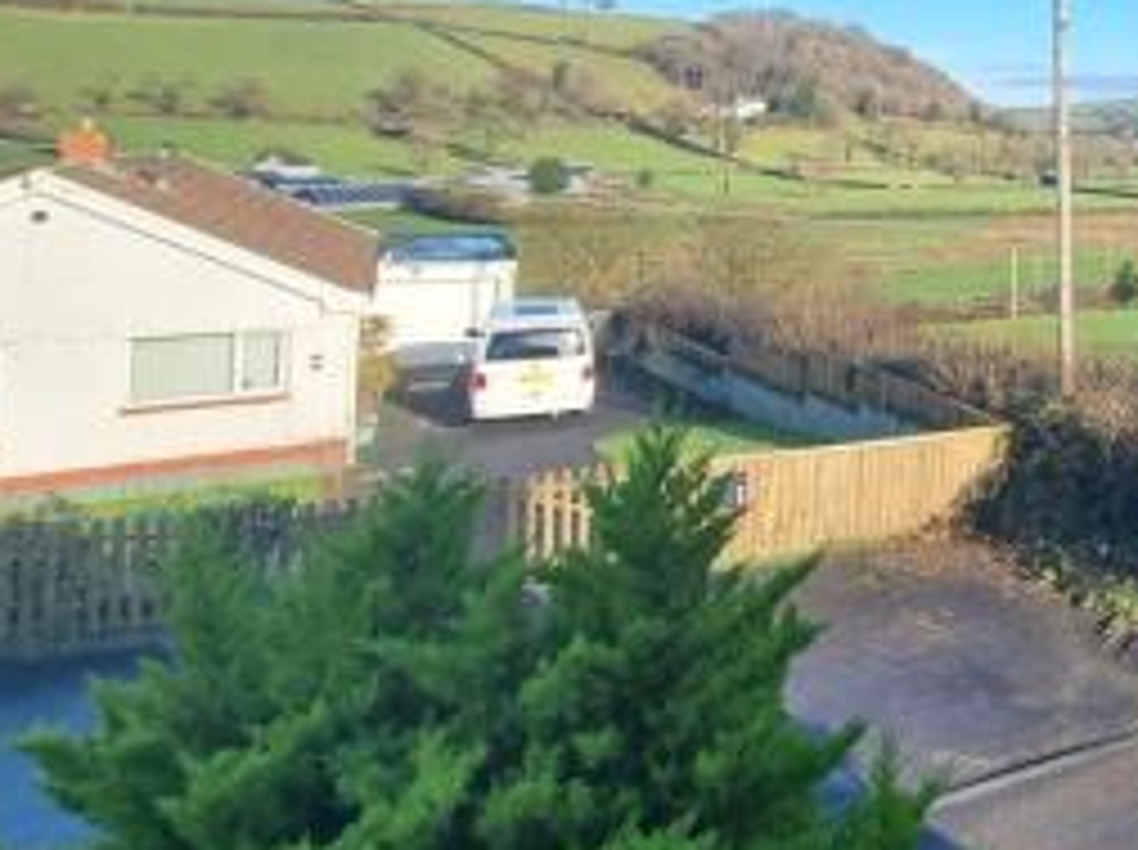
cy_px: 151
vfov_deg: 44.1
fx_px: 985
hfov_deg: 43.8
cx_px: 1293
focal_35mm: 30
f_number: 2.2
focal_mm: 2.2
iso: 50
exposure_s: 1/976
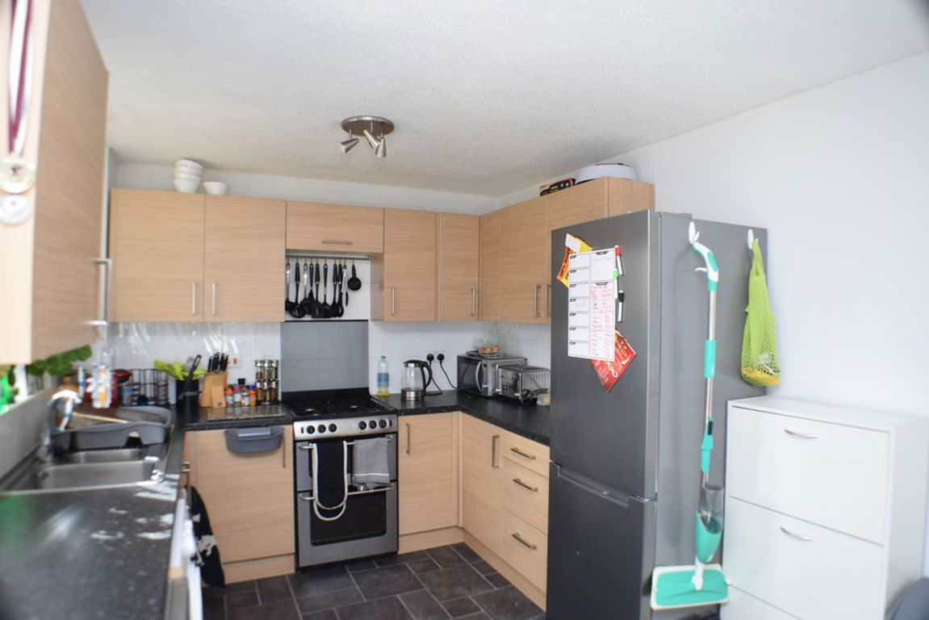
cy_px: 310
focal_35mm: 27
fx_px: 697
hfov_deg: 67.4
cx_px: 464
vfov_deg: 48.0
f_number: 5
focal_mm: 18
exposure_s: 1/100
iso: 400
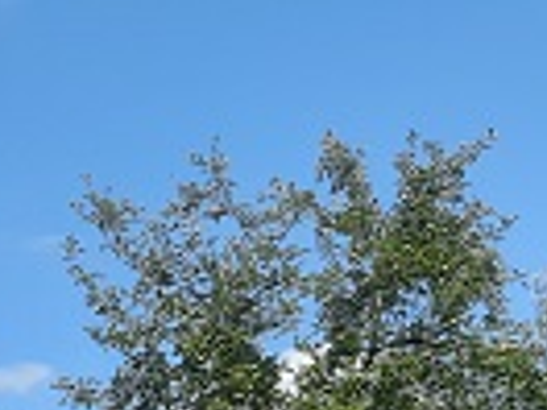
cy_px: 532
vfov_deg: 11.4
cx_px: -539
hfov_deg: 13.4
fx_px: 2007
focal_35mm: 127
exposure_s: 1/617
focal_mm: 5.23
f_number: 1.8
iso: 20
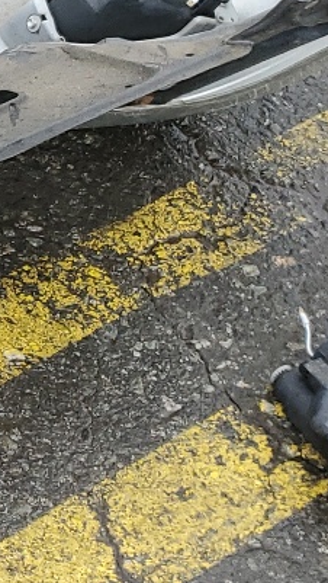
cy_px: 99
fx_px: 1745
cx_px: -485
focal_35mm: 113
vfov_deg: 18.7
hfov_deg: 9.5
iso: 50
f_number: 1.5
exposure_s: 1/122
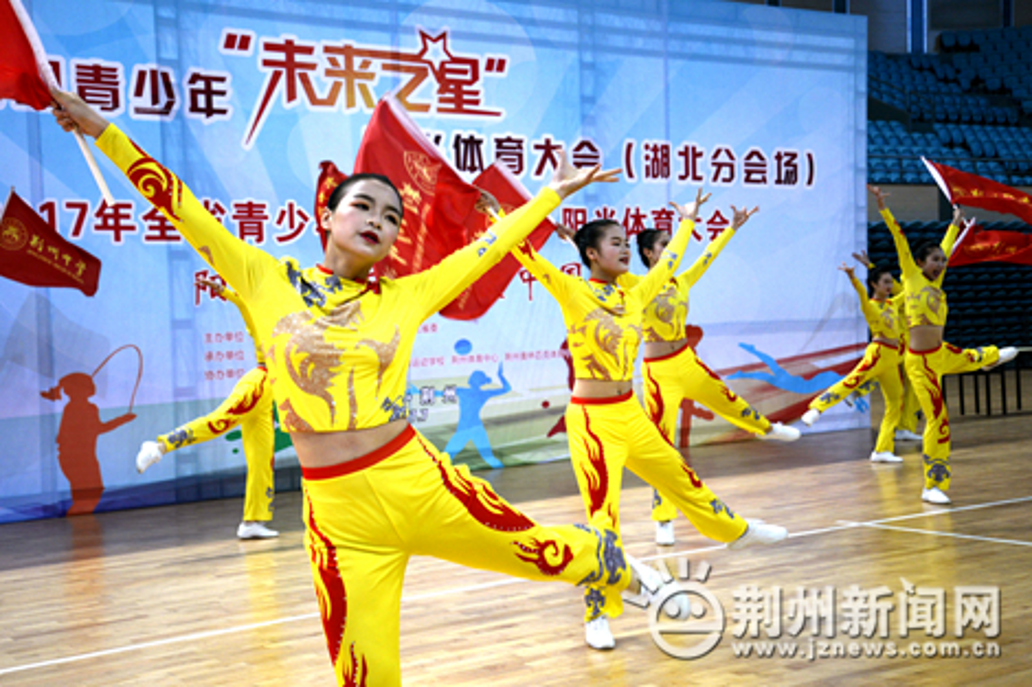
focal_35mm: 44
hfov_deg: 44.5
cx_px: 516
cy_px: 344
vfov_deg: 30.5
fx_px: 1261
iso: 560
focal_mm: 44
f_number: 4.2
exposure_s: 1/200
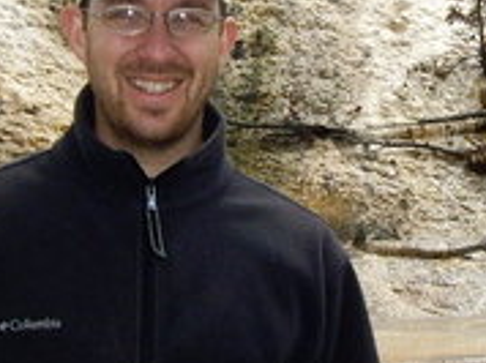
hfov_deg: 14.4
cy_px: 98
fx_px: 1921
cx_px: 246
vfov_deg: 10.8
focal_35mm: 137
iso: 100
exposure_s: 1/1000
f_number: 4.3
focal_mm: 6.2
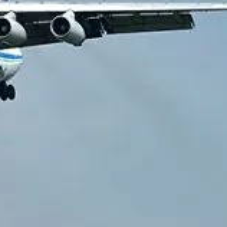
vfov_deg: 3.6
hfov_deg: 3.6
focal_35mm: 484
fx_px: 3591
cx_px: -29
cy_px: 42
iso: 200
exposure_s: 1/800
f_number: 9
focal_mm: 200
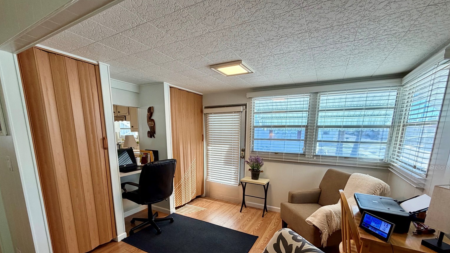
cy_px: 167
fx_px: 191
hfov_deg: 99.4
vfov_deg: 65.4
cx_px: 222
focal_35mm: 16
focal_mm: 2.22
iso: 200
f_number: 2.2
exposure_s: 1/120
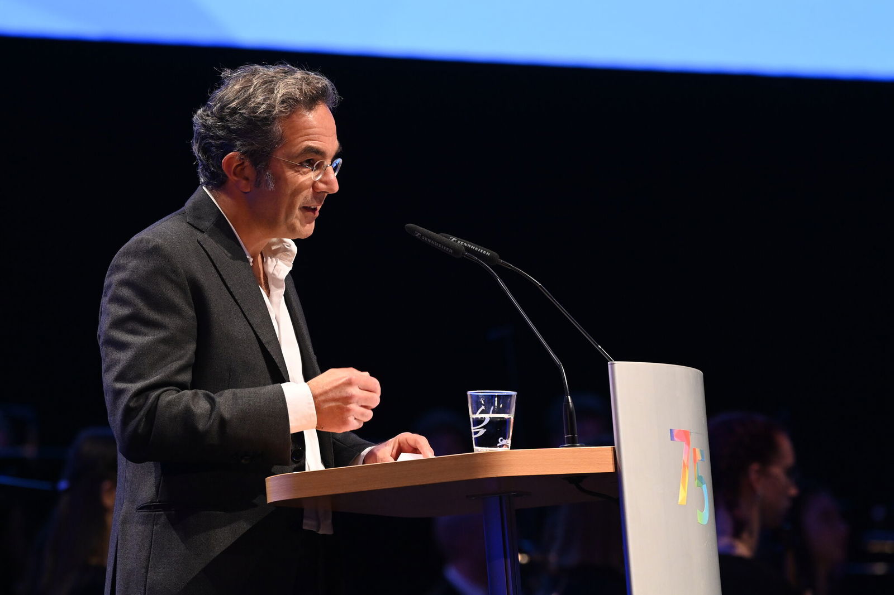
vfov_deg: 5.3
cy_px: 298
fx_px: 6455
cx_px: 447
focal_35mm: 260
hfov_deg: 7.9
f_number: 5.6
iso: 4000
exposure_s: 1/200
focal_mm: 260
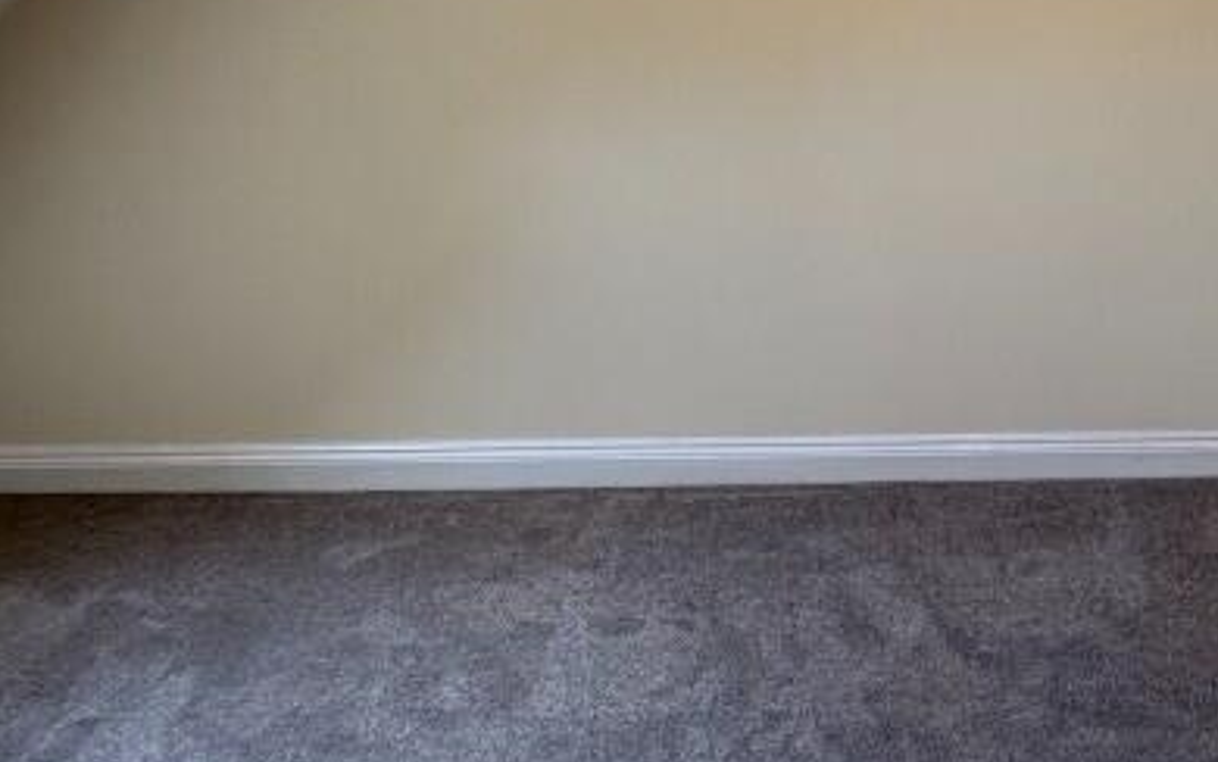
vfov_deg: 31.9
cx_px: 943
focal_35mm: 39
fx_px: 1295
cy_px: 153
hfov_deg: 48.0
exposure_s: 1/100
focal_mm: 2.22
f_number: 2.2
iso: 200
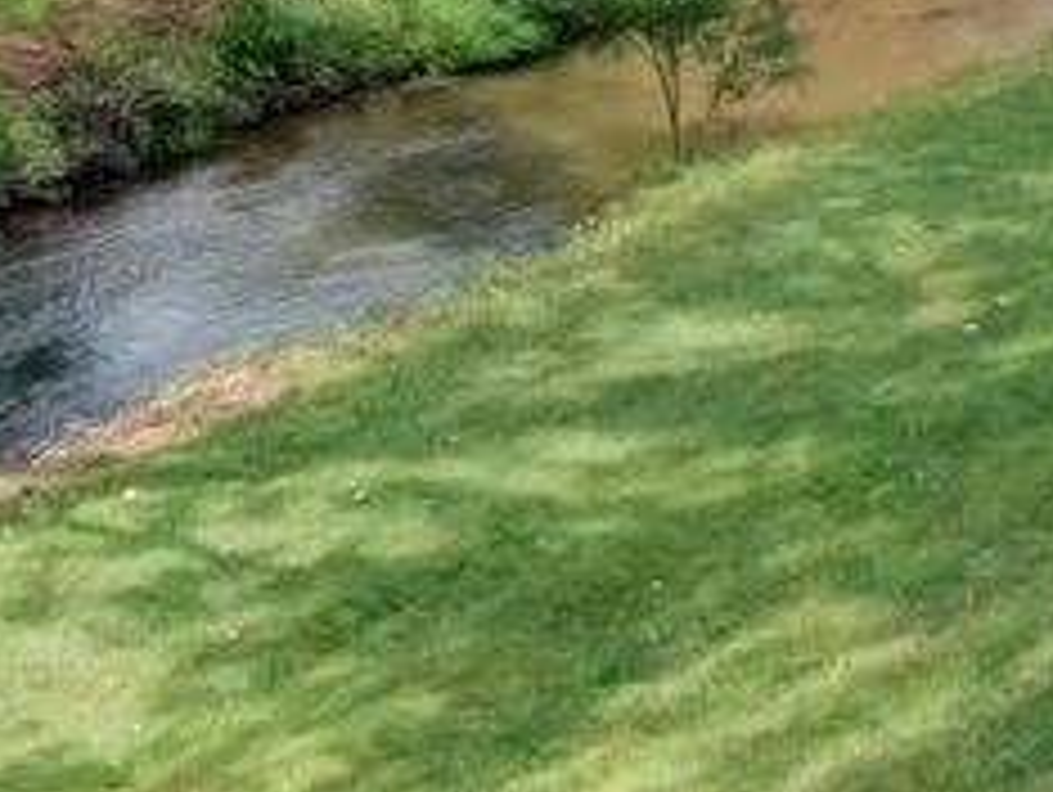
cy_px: -380
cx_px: 1287
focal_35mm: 82
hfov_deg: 21.9
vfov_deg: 16.5
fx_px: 2497
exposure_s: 1/1000
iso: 800
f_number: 8
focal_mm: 8
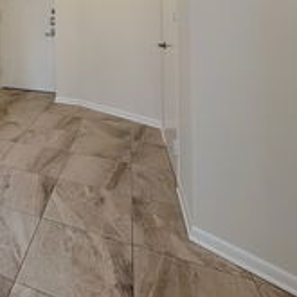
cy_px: 13
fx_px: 311
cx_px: -33
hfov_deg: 40.6
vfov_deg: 44.8
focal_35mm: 32
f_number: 2.2
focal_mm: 2.22
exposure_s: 1/120
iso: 200
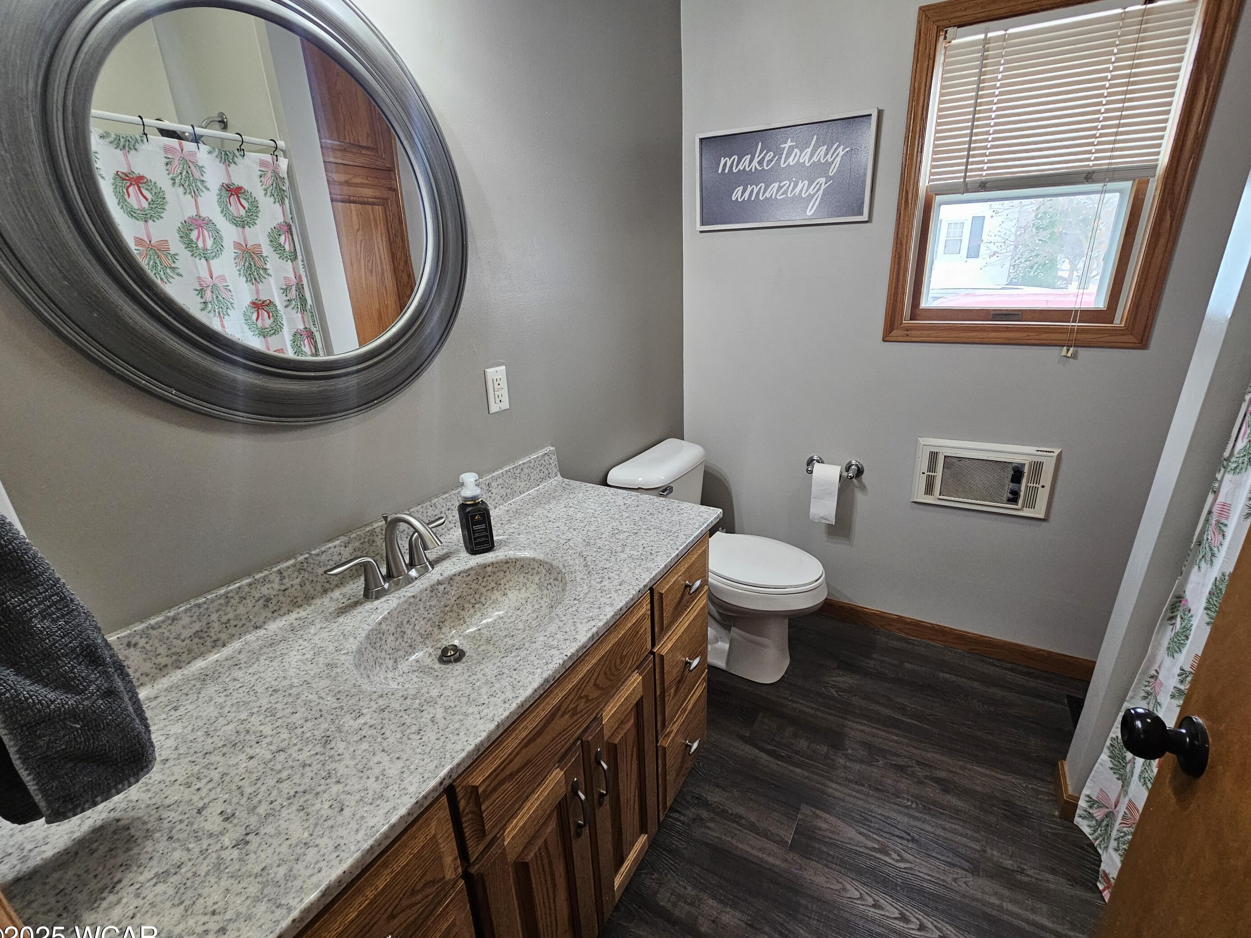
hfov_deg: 102.0
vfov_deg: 85.7
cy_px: 478
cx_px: 653
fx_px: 506
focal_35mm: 14
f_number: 2.2
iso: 200
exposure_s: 1/60
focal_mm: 2.2
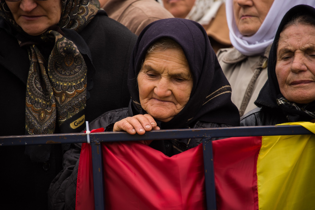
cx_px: 158
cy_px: 105
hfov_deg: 6.9
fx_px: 2626
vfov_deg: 4.6
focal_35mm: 300
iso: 200
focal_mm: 300
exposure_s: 1/60
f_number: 5.6
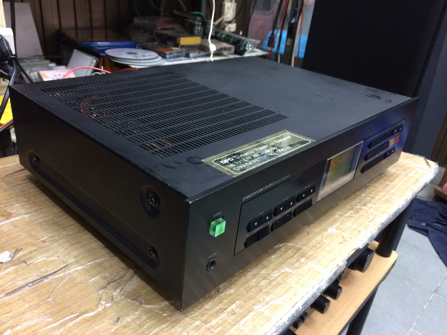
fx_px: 374
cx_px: 224
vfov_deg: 48.2
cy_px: 168
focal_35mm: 29
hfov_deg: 61.7
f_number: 2.2
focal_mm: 4.15
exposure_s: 1/33
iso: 200
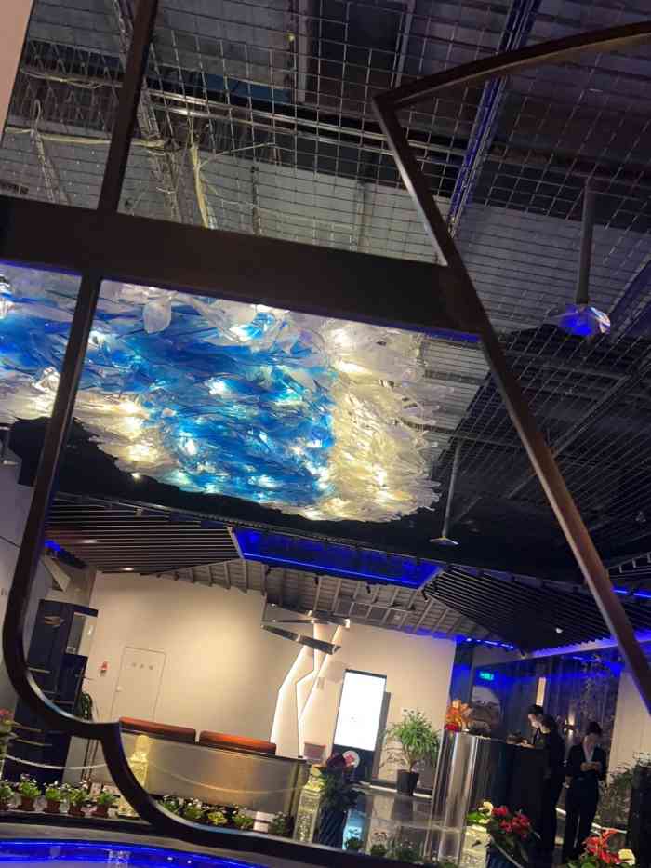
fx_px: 1479
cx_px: 326
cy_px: 434
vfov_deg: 32.7
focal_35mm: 59
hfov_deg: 24.8
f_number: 1.5
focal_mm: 5.7
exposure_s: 1/50
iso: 400
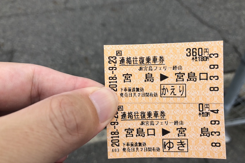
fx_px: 204
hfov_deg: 61.9
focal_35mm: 30
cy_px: 84
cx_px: 123
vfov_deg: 43.6
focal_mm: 3.99
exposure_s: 1/813
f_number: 1.8
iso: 20
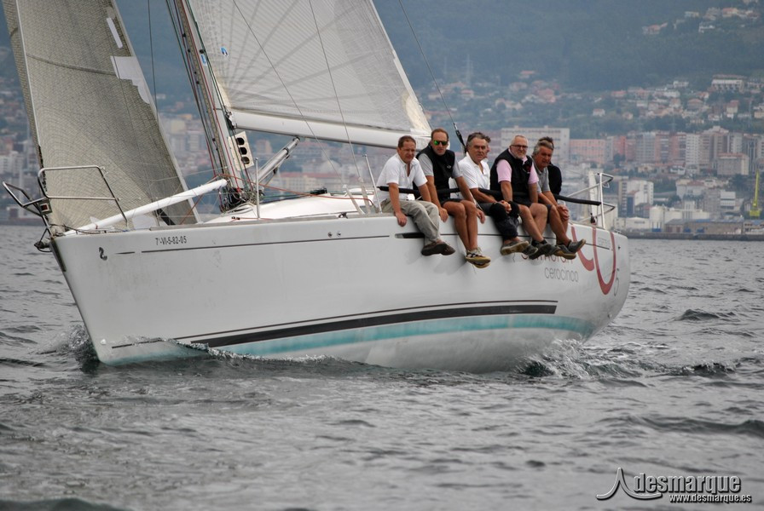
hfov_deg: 6.9
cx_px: 382
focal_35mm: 300
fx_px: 6375
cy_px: 256
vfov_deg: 4.6
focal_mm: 200
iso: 200
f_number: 5.6
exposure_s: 1/640
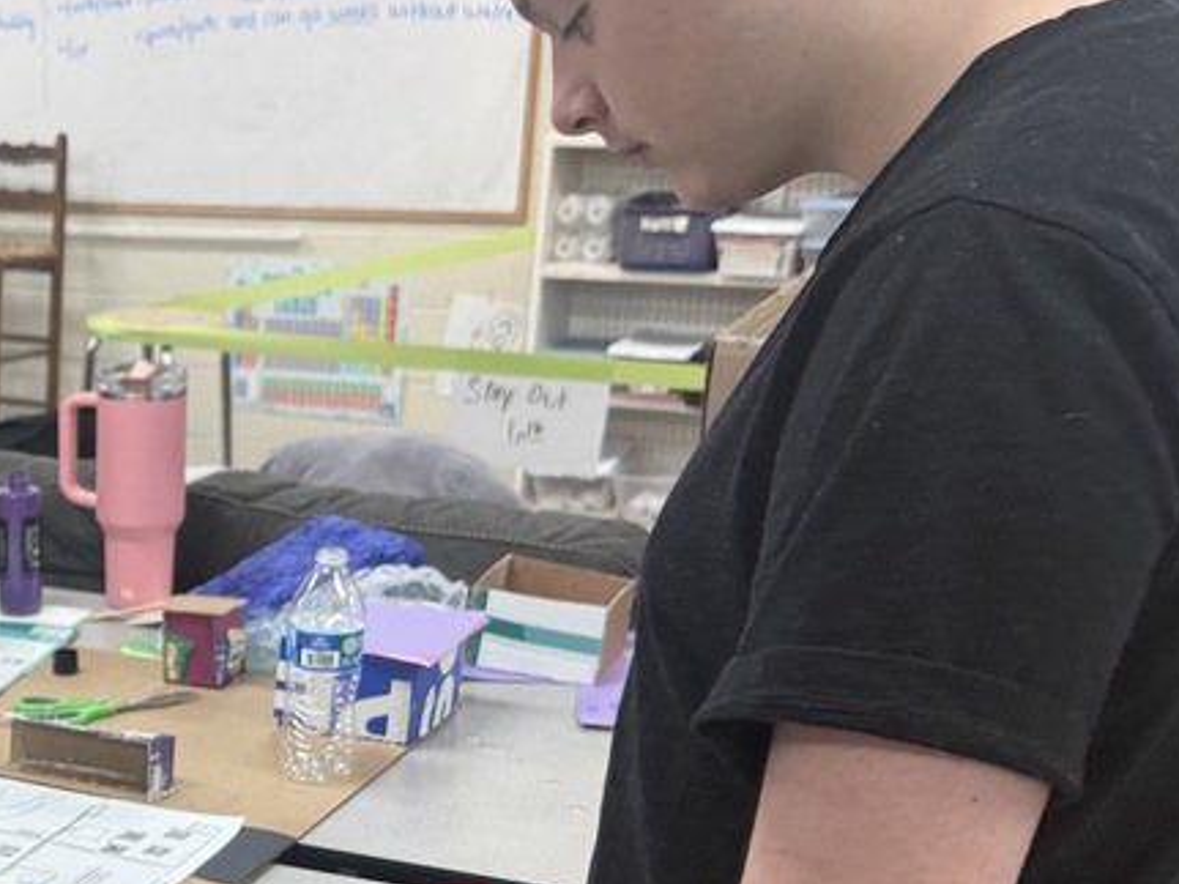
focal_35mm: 57
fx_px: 1941
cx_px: -55
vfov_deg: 24.8
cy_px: 824
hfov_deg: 30.8
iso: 160
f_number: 1.78
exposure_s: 1/60
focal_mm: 6.76
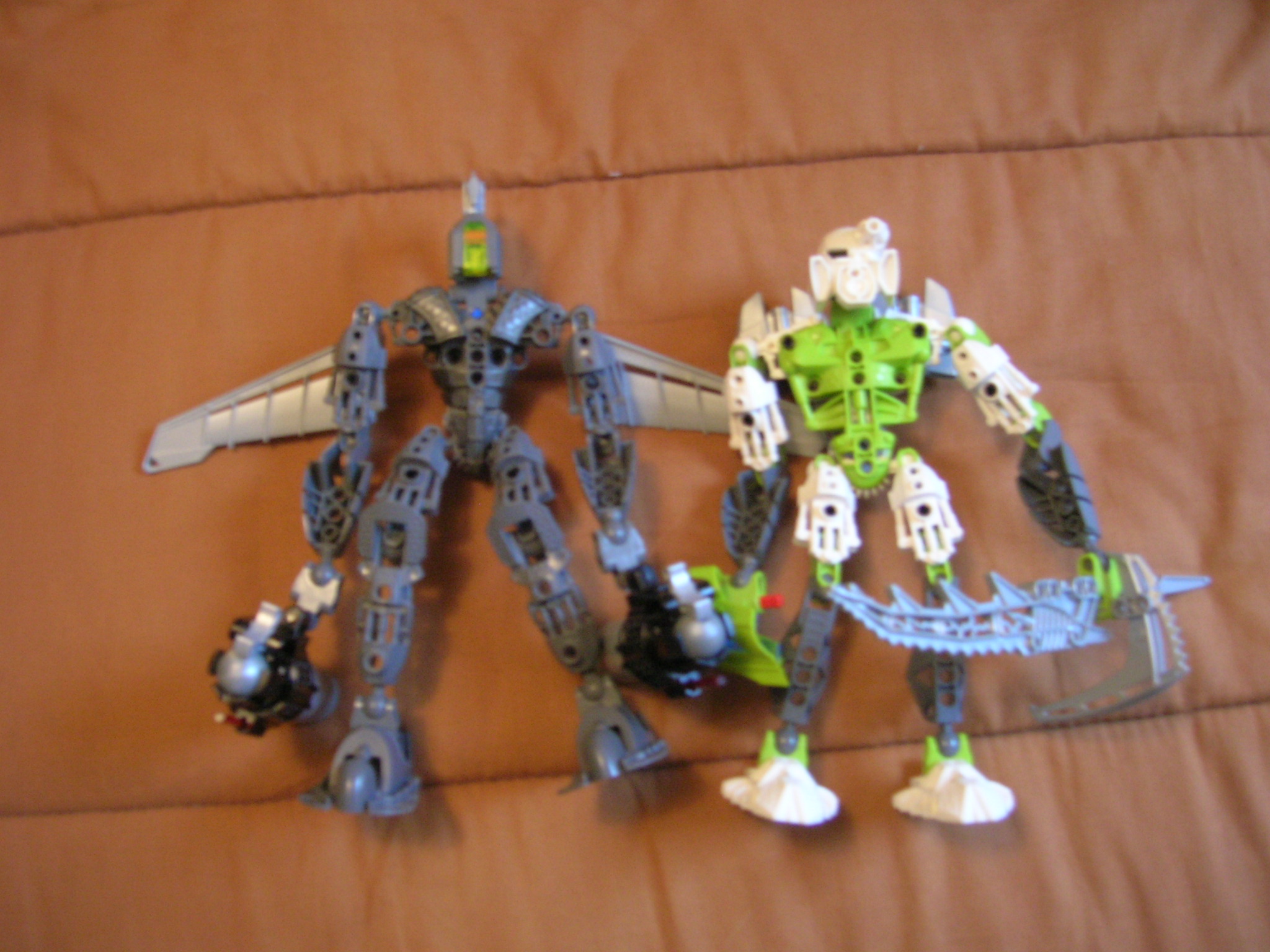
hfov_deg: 52.6
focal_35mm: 35
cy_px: 476
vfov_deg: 40.7
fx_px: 1284
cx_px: 635
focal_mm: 5.8
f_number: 2.9
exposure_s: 1/3.8
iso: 148
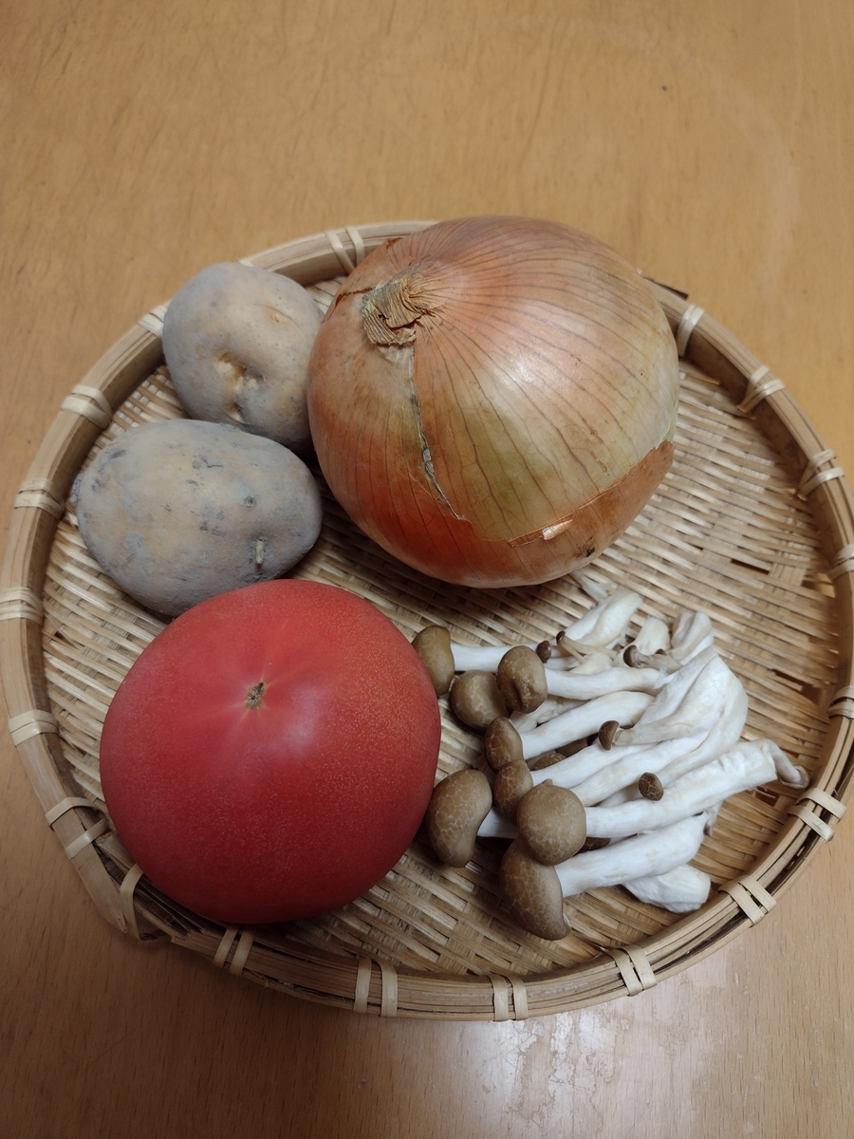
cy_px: 570
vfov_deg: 65.3
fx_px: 888
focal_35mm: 27
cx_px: 427
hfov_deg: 51.4
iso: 191
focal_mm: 4.71
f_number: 1.7
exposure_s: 1/40
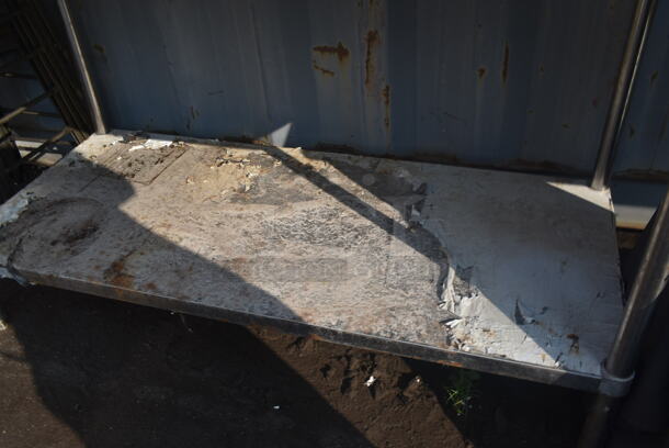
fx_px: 558
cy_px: 224
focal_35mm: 30
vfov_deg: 43.7
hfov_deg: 61.9
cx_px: 334
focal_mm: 20
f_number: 8
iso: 100
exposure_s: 1/200
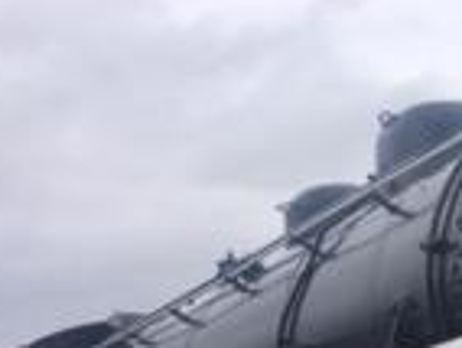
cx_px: 634
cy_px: 421
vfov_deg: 14.1
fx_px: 1364
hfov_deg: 17.7
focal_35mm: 102
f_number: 2.2
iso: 25
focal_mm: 4.15
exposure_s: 1/2404
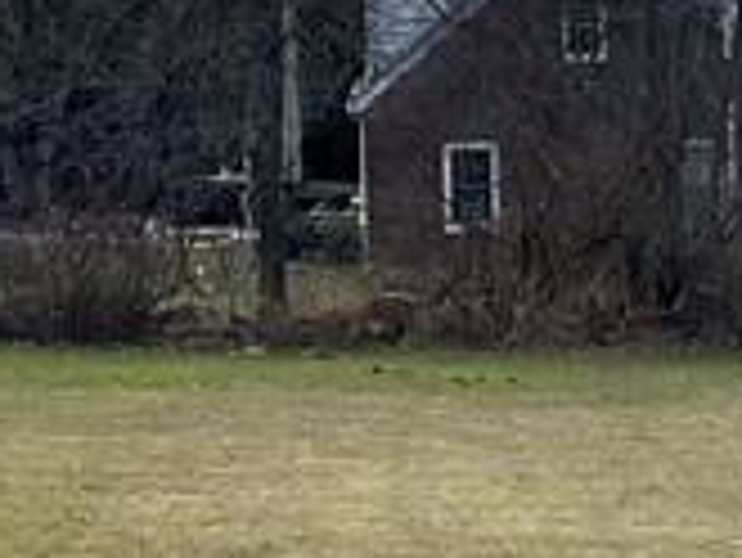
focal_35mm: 149
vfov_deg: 10.0
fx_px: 3196
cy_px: 238
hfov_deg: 13.1
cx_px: 661
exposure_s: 1/3155
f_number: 1.78
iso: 80
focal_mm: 6.86
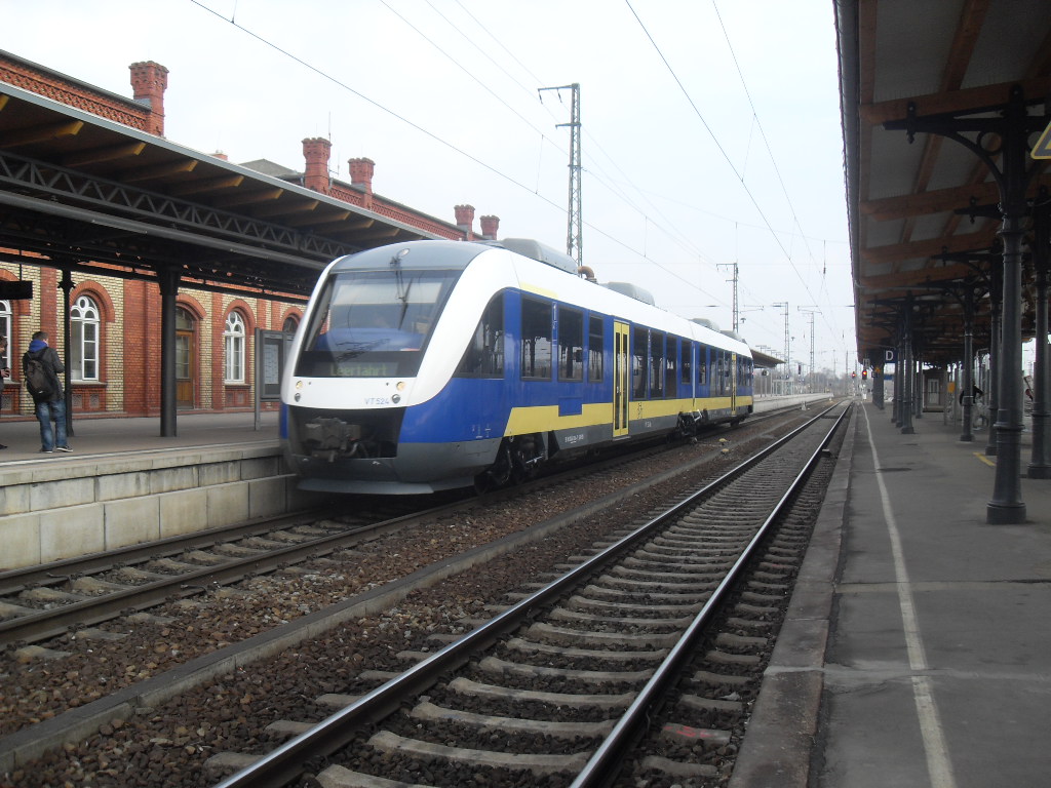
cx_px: 526
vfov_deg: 41.8
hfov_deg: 54.0
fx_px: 1032
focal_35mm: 34
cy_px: 394
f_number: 7
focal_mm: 6.3
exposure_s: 1/90
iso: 80
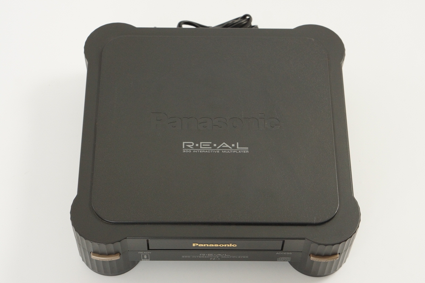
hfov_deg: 27.0
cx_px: 212
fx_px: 885
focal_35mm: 75
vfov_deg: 18.2
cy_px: 142
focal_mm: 50
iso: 1000
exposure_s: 1/80
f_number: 6.3
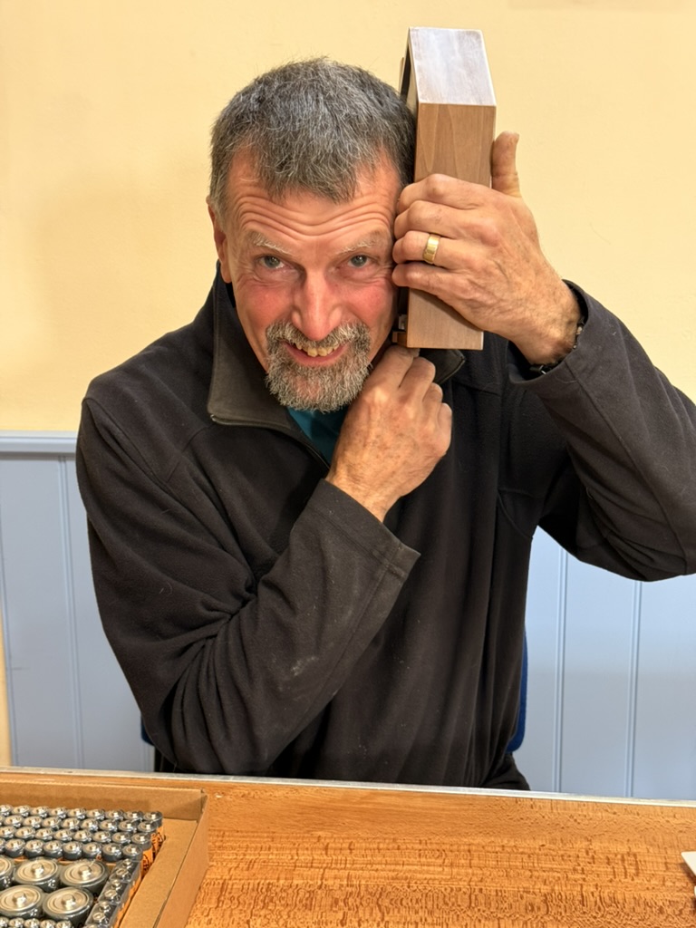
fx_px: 1287
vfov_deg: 39.7
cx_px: 348
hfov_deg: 30.3
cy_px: 464
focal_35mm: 48
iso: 160
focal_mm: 6.76
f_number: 1.78
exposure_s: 1/60
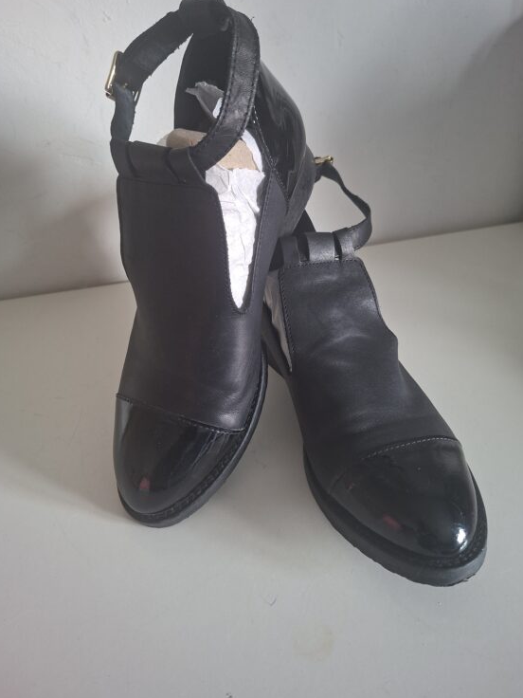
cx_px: 258
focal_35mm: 25
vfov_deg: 69.3
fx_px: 504
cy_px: 321
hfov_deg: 54.9
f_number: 1.8
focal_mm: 5.54
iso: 320
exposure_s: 1/25
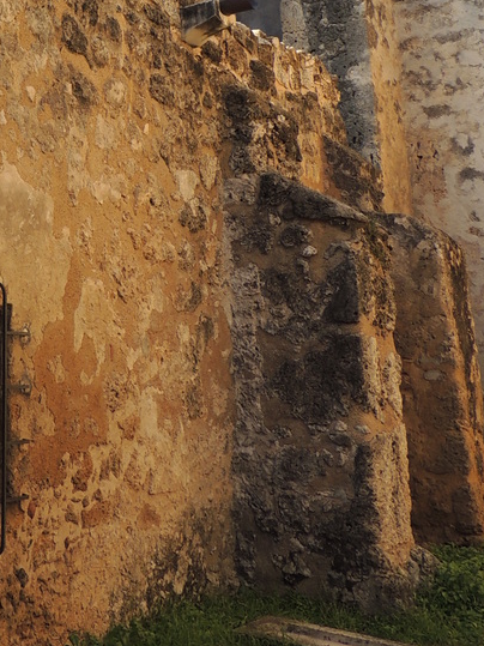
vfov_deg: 31.7
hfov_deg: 24.3
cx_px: -20
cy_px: 34
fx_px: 1063
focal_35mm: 57
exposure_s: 1/400
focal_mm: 4.3
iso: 100
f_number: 3
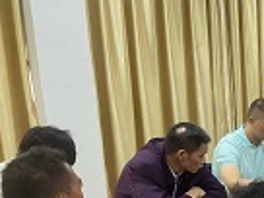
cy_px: 208
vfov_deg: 16.4
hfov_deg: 19.8
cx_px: 373
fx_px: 671
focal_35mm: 88
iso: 159
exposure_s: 1/50
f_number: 1.8
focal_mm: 4.35
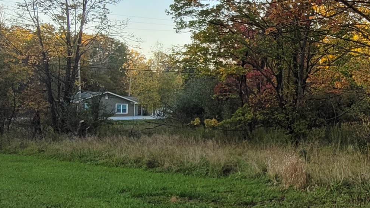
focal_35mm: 57
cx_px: 313
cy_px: 117
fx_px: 559
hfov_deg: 35.0
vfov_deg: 21.1
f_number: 2.2
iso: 40
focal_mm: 1.74
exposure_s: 1/169
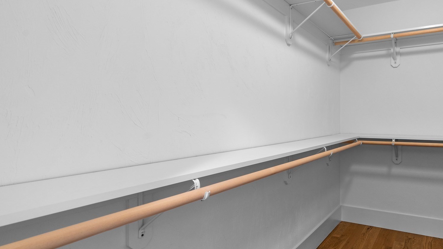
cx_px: 292
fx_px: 270
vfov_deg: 49.5
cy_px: 122
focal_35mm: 23
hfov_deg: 76.4
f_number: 7.1
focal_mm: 16
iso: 320
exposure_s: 1/2.5
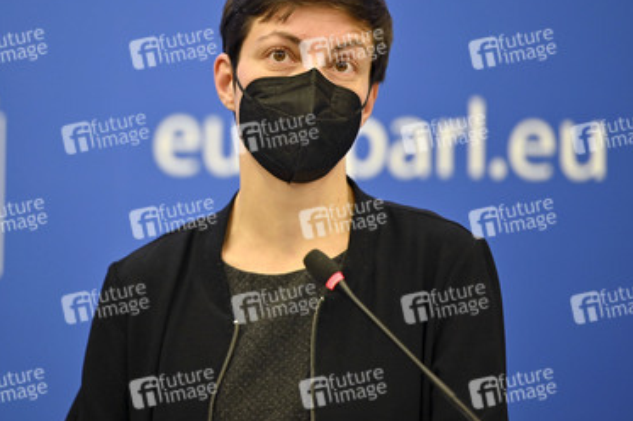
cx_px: 298
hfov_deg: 8.5
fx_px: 4251
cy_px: 177
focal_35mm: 242
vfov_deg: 5.7
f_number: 2.8
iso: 640
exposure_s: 1/160
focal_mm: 200
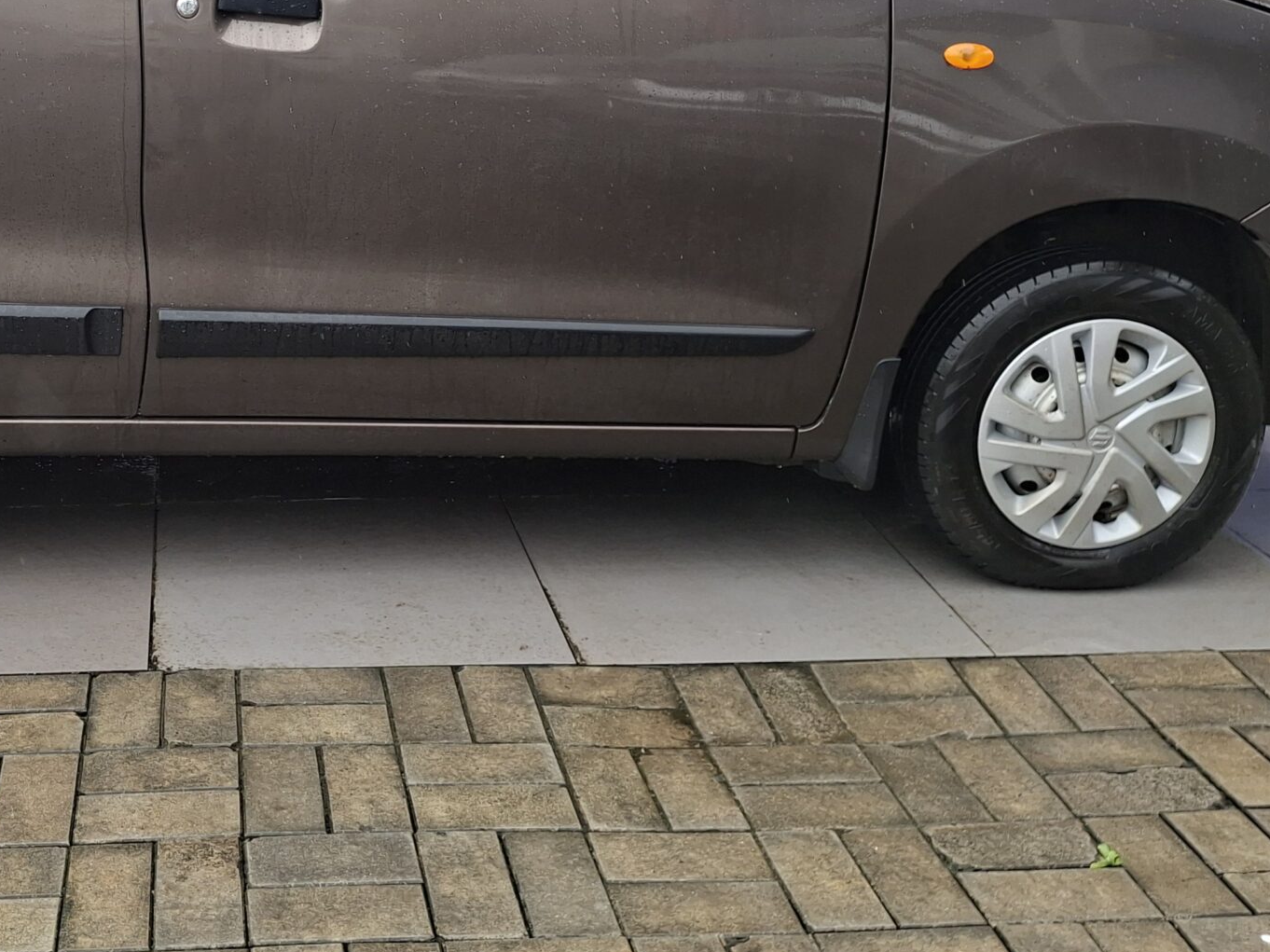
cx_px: 303
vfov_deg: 29.9
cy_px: 145
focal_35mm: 47
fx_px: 1724
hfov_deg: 39.3
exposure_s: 1/714
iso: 32
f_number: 1.8
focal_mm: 4.69
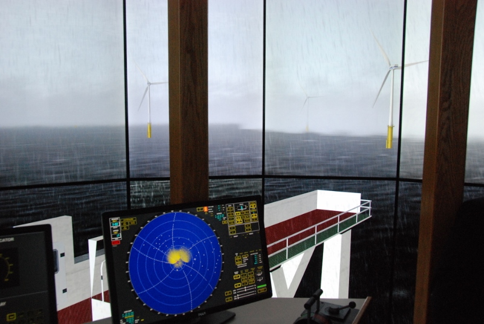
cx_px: 242
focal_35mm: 30
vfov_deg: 43.7
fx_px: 404
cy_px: 162
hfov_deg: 61.9
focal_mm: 20
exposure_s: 1/100
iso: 1600
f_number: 5
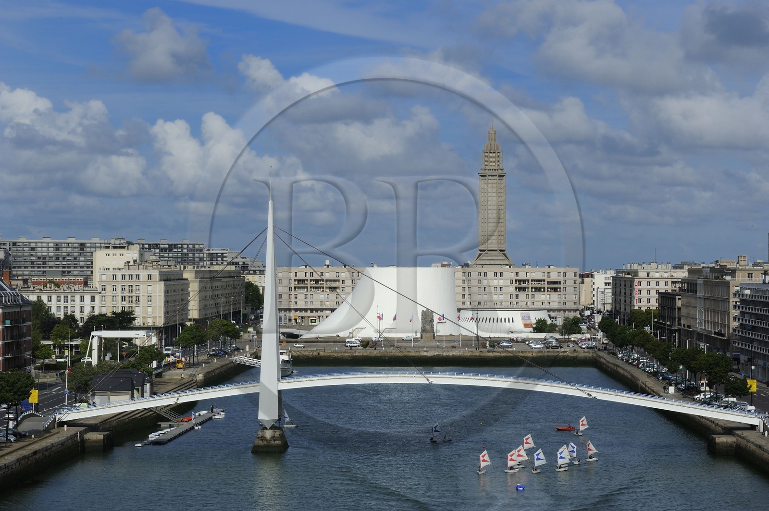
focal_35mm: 98
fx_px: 2092
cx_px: 384
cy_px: 256
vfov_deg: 13.9
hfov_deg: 20.8
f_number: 18
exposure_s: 1/200
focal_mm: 98
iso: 200
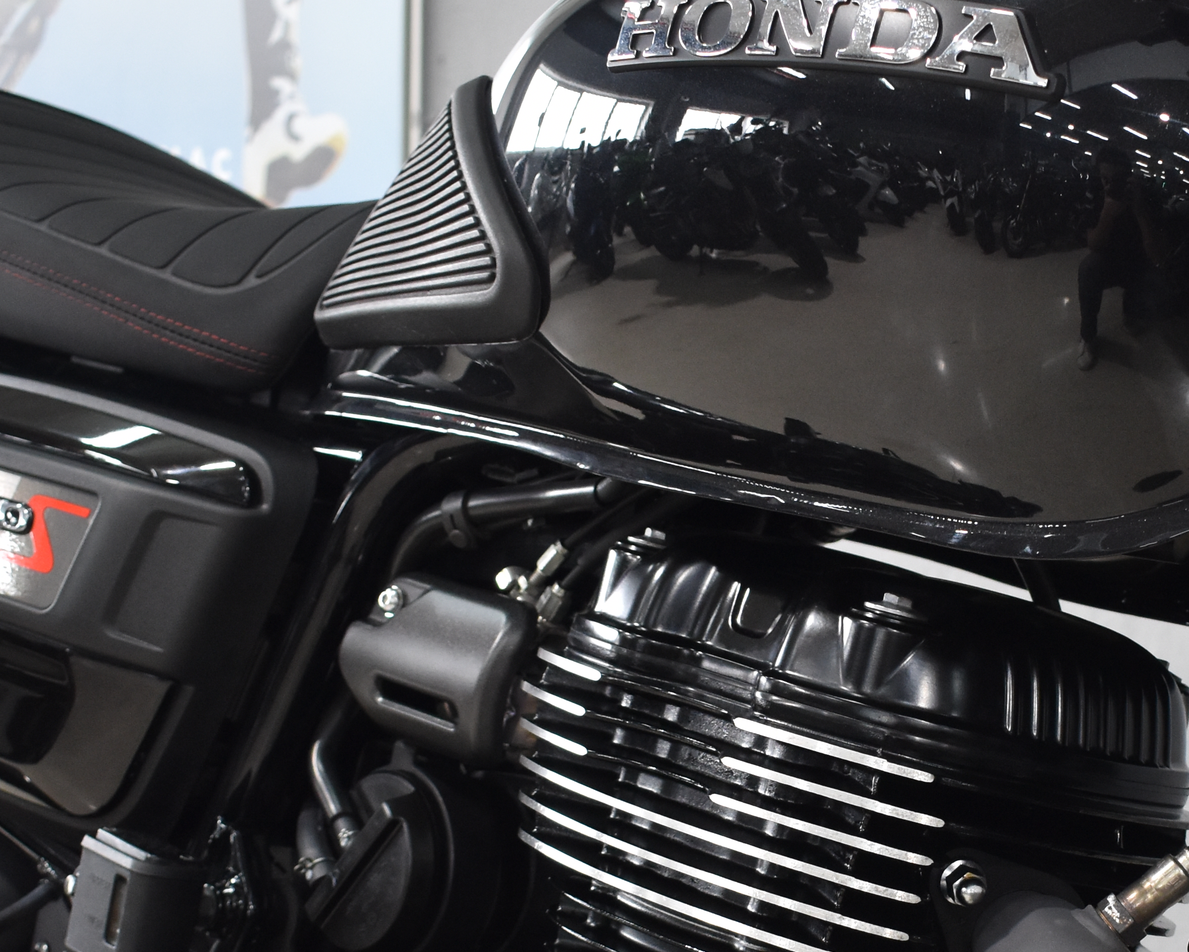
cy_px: 895
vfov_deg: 19.0
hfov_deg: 23.8
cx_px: 957
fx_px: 2780
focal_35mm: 79
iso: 800
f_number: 3.8
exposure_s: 1/60
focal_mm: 22
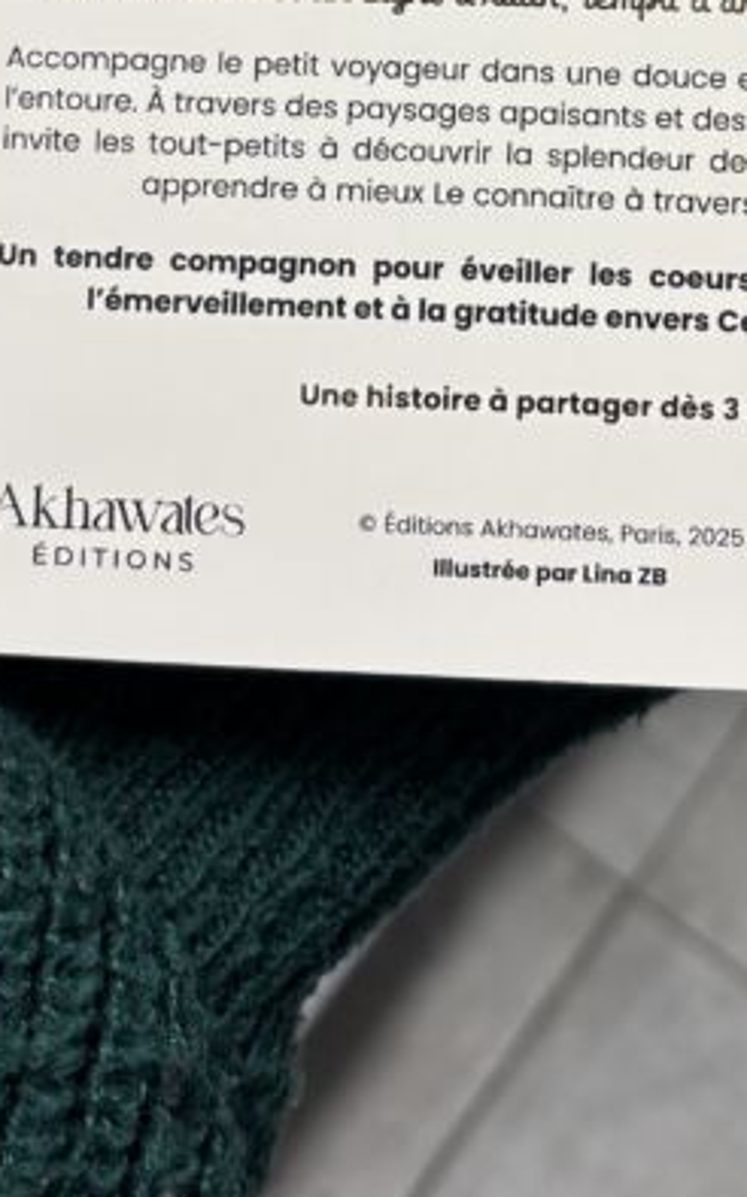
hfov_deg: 18.5
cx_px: 513
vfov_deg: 27.2
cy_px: -82
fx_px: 2282
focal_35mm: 70
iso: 50
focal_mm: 5.96
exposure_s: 1/100
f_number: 1.6
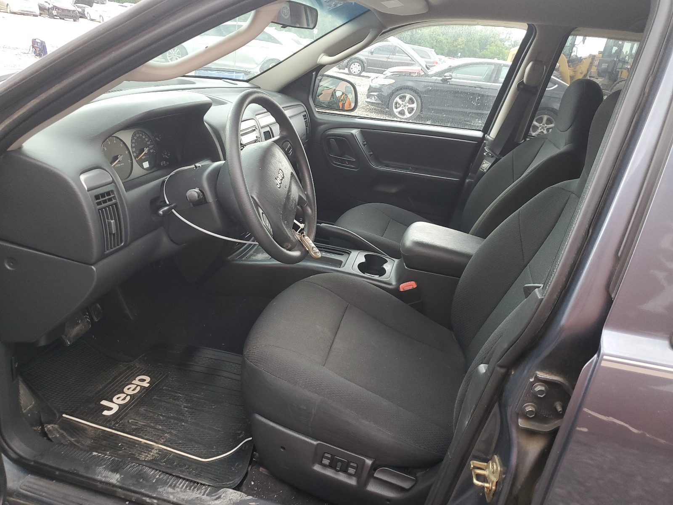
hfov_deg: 67.3
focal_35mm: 26
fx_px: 505
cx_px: 336
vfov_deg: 53.1
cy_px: 252
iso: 90
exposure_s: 1/120
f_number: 1.5
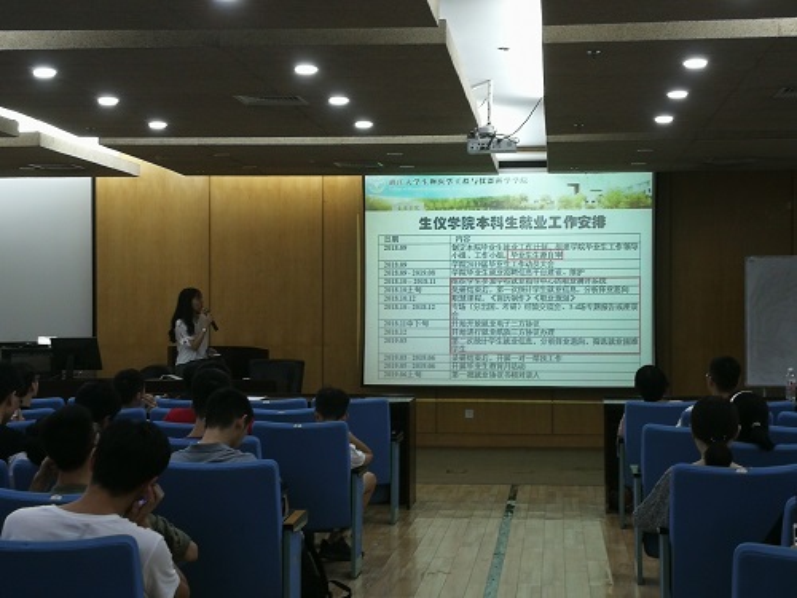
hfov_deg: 31.2
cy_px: 299
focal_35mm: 62
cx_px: 398
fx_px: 1427
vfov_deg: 23.7
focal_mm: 3.95
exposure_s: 1/33.3
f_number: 2.2
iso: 160
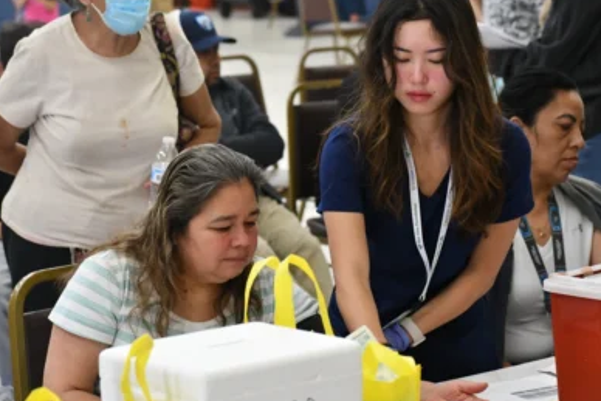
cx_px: 304
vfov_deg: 10.3
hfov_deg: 15.4
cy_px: 197
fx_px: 2221
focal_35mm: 133
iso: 5600
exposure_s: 1/160
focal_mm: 86
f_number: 6.3
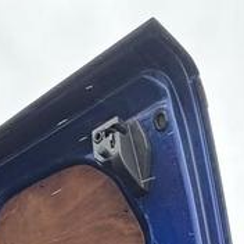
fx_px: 502
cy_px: 453
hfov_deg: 27.3
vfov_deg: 19.4
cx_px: 139
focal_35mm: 63
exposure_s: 1/99
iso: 125
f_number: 2.2
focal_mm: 2.22
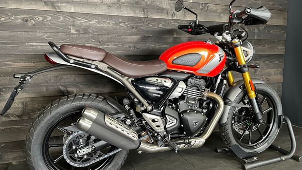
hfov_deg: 66.0
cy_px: 82
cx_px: 152
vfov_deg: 40.2
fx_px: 232
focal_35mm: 29
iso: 250
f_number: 1.6
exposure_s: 1/50
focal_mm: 4.2
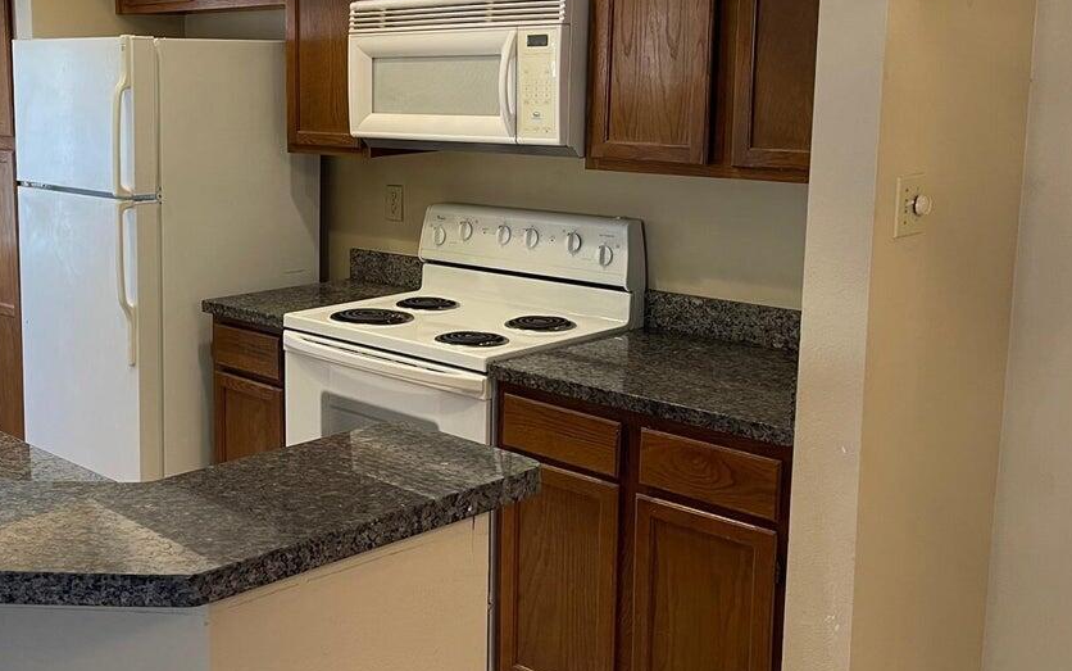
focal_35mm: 45
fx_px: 1315
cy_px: 287
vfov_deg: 28.6
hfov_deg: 42.8
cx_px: 252
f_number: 1.6
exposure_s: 1/60
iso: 80
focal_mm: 5.1
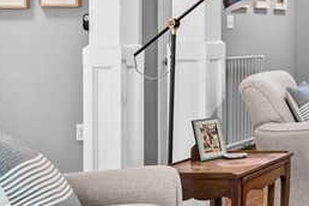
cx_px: 595
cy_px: -1
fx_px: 721
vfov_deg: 15.9
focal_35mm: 84
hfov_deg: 17.9
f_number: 8
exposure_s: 1.3
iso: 200
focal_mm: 20
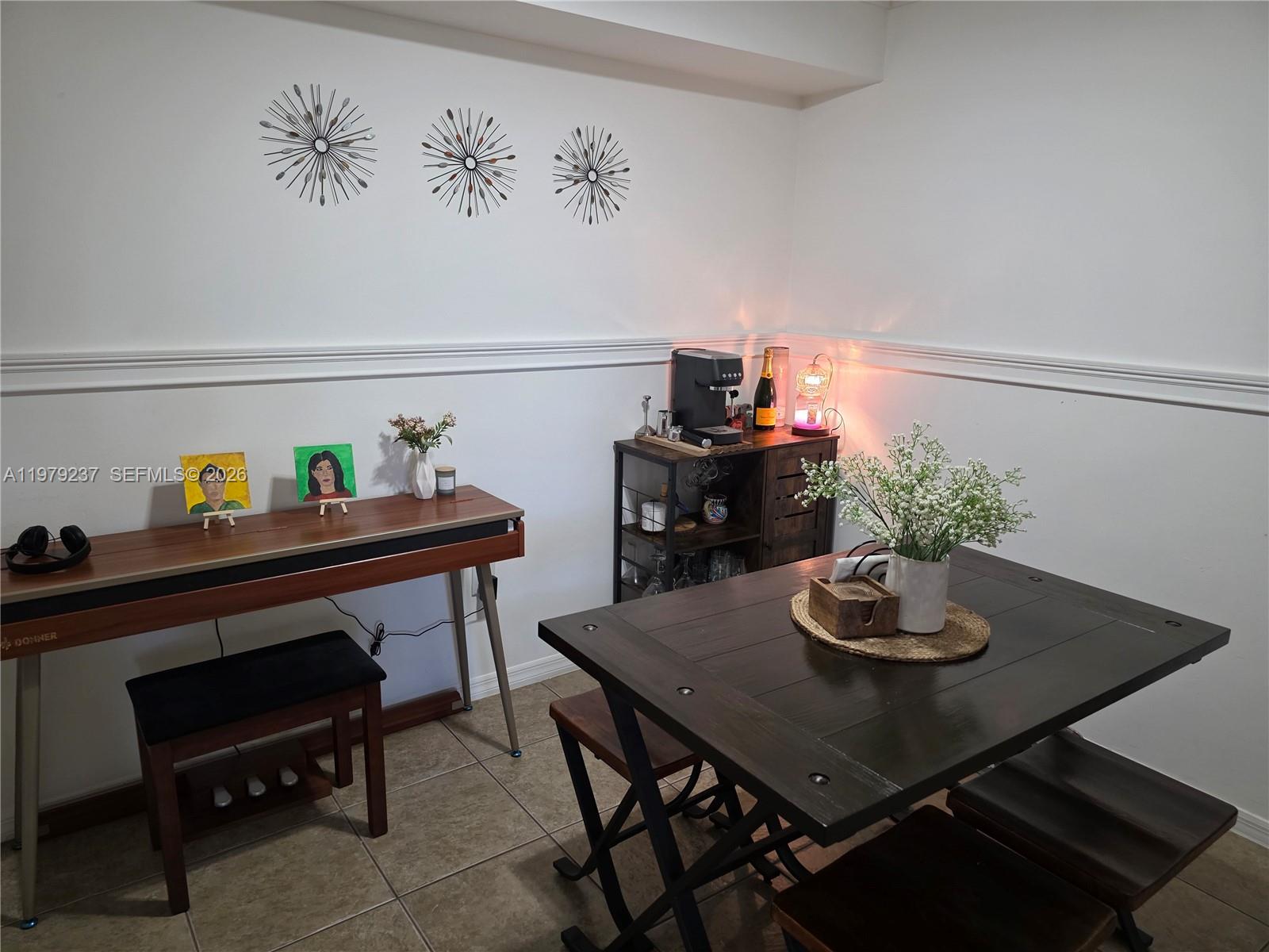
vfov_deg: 58.9
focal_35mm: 23
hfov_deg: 73.9
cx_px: 634
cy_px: 476
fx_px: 843
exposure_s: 1/120
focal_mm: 6.3
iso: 400
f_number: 1.7
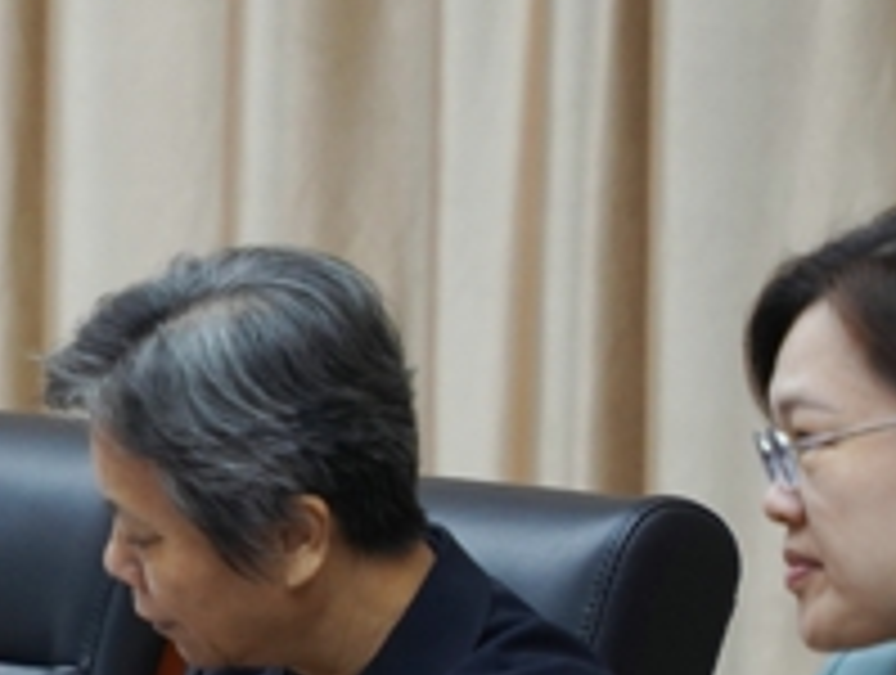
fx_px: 10372
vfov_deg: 3.7
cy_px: 551
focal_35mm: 400
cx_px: -500
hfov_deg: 4.9
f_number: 5
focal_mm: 122
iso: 1600
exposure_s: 1/125
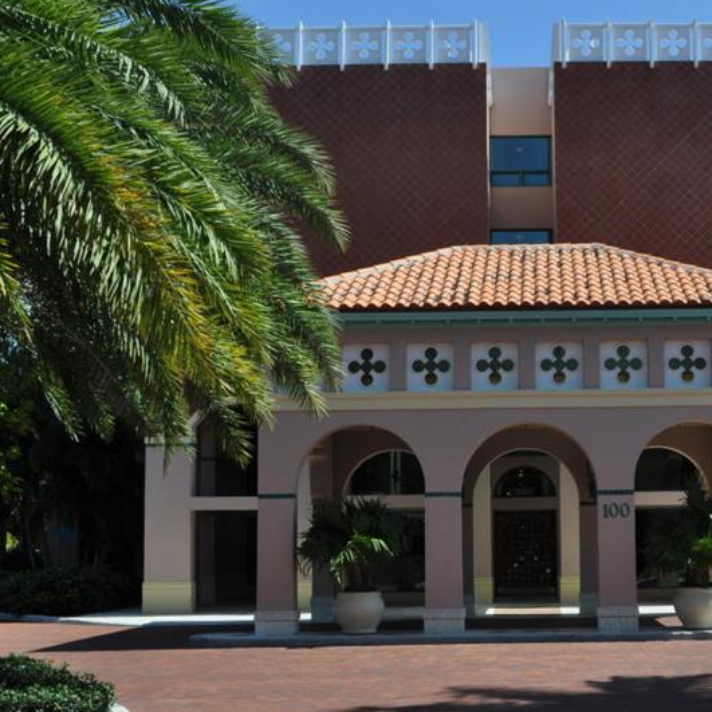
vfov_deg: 31.6
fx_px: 1257
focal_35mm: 54
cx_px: 527
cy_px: 386
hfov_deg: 31.1
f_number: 9
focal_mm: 22
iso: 200
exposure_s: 1/320
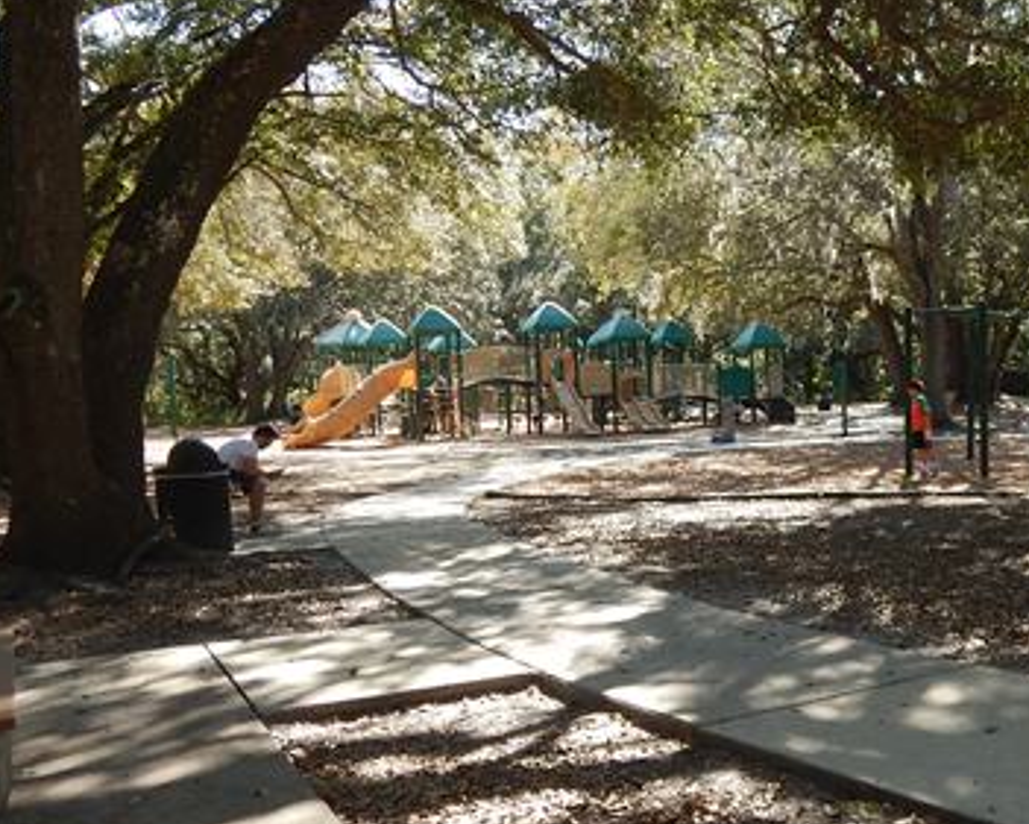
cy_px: 413
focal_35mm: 32
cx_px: 645
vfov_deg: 45.8
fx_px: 975
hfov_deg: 55.0
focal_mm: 4.3
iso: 125
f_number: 2.8
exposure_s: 1/250
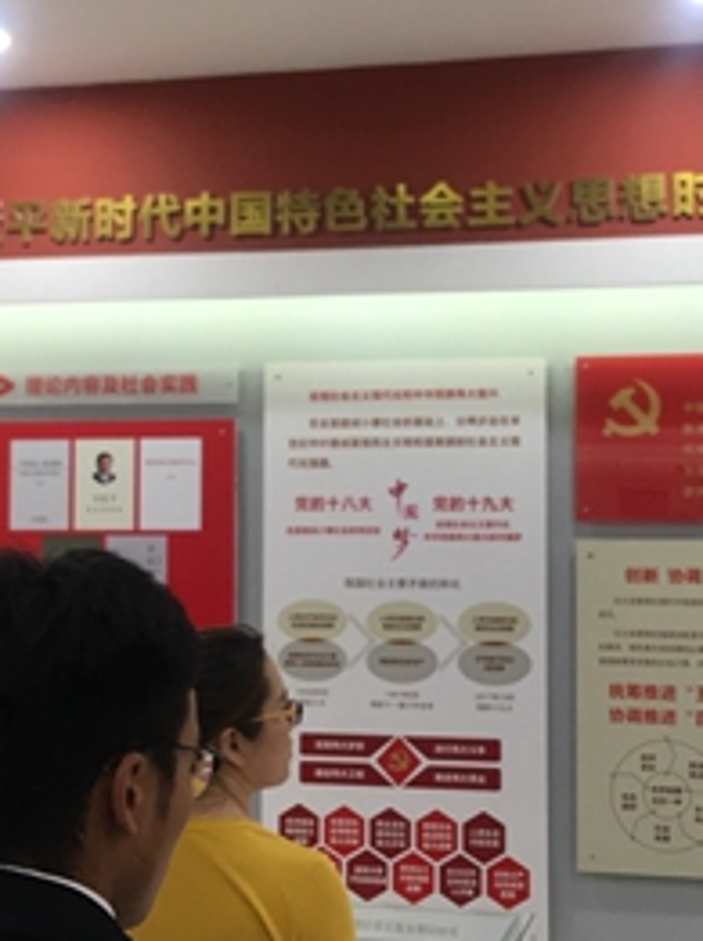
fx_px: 1602
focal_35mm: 59
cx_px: 379
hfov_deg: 24.8
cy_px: 465
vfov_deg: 32.7
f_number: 2.2
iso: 32
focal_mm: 4.15
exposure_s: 1/17
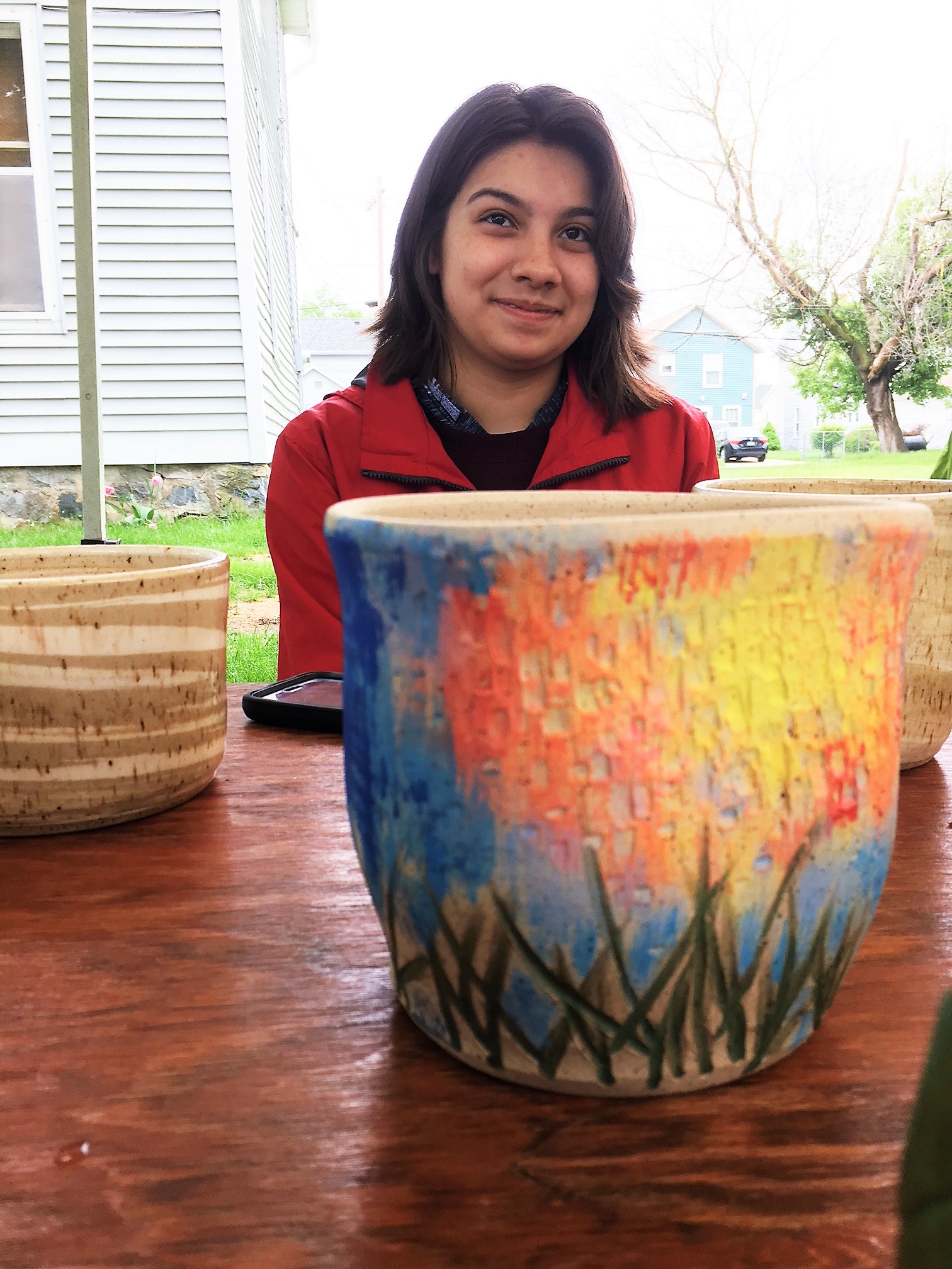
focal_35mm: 29
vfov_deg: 61.7
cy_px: 634
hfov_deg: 48.2
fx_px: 1063
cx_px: 476
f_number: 2.2
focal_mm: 4.15
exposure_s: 1/60
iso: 32
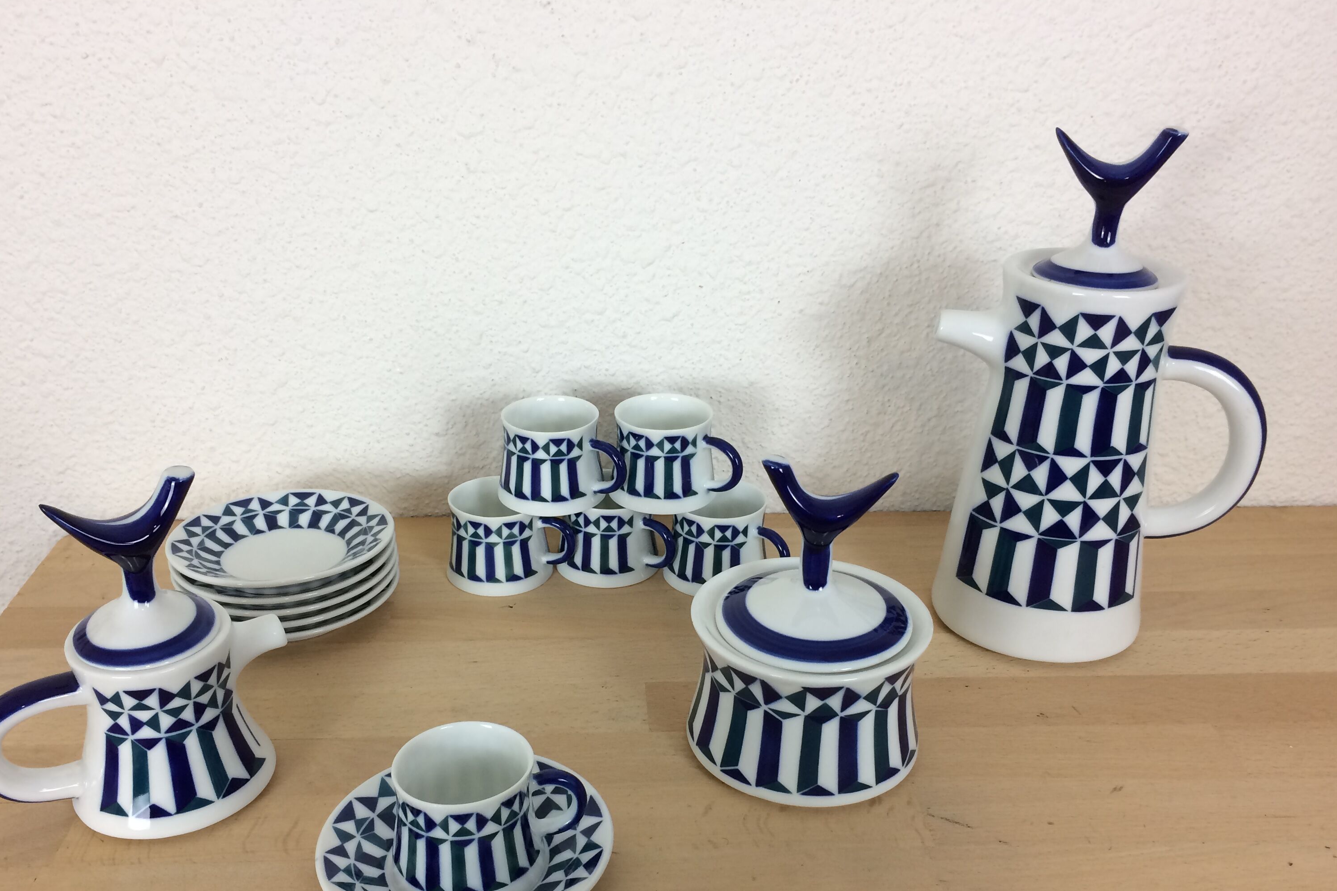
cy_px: 529
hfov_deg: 57.2
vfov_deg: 39.8
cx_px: 630
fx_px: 1226
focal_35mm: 33
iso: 32
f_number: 2.2
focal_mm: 4.15
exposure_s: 1/33
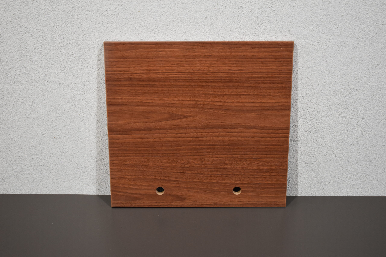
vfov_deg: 26.5
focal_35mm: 51
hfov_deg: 38.9
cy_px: 128
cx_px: 193
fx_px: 547
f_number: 4.5
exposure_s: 1/200
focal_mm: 34
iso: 800
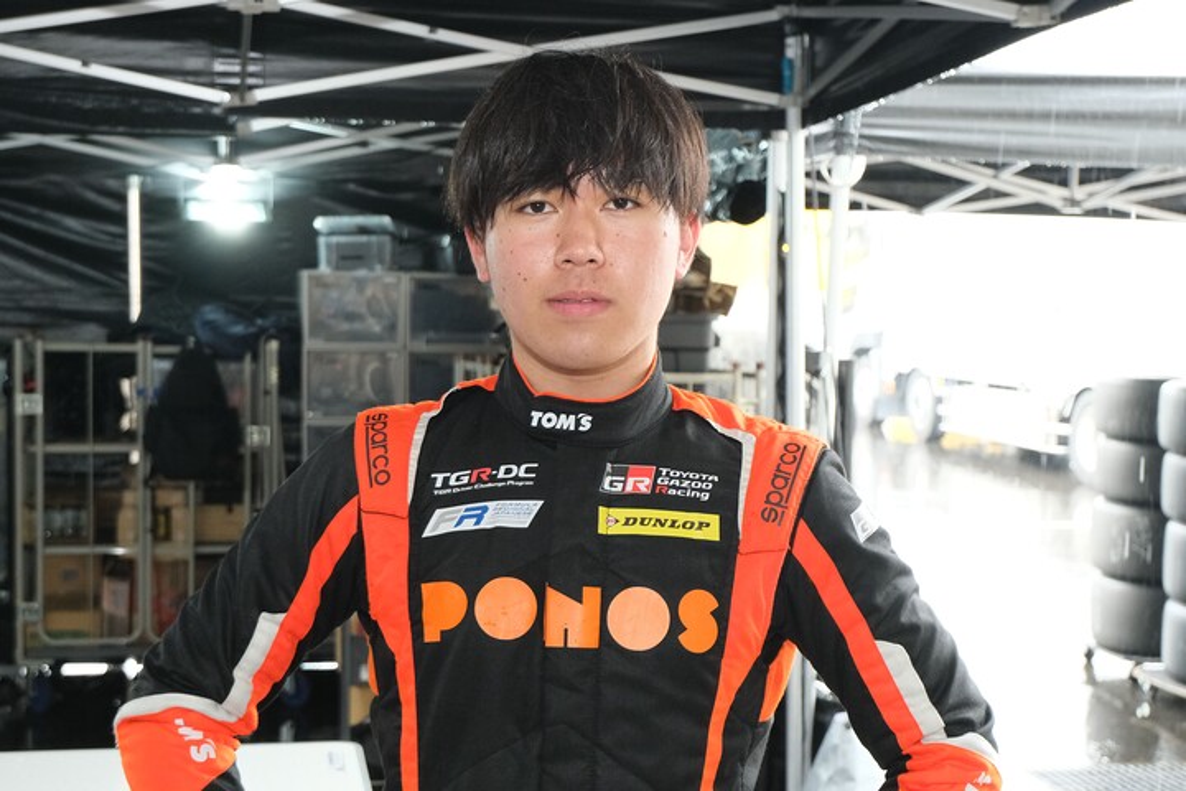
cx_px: 593
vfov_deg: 28.1
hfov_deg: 41.1
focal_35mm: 48
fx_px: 1581
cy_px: 396
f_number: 4.9
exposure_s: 1/100
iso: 2500
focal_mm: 32.3
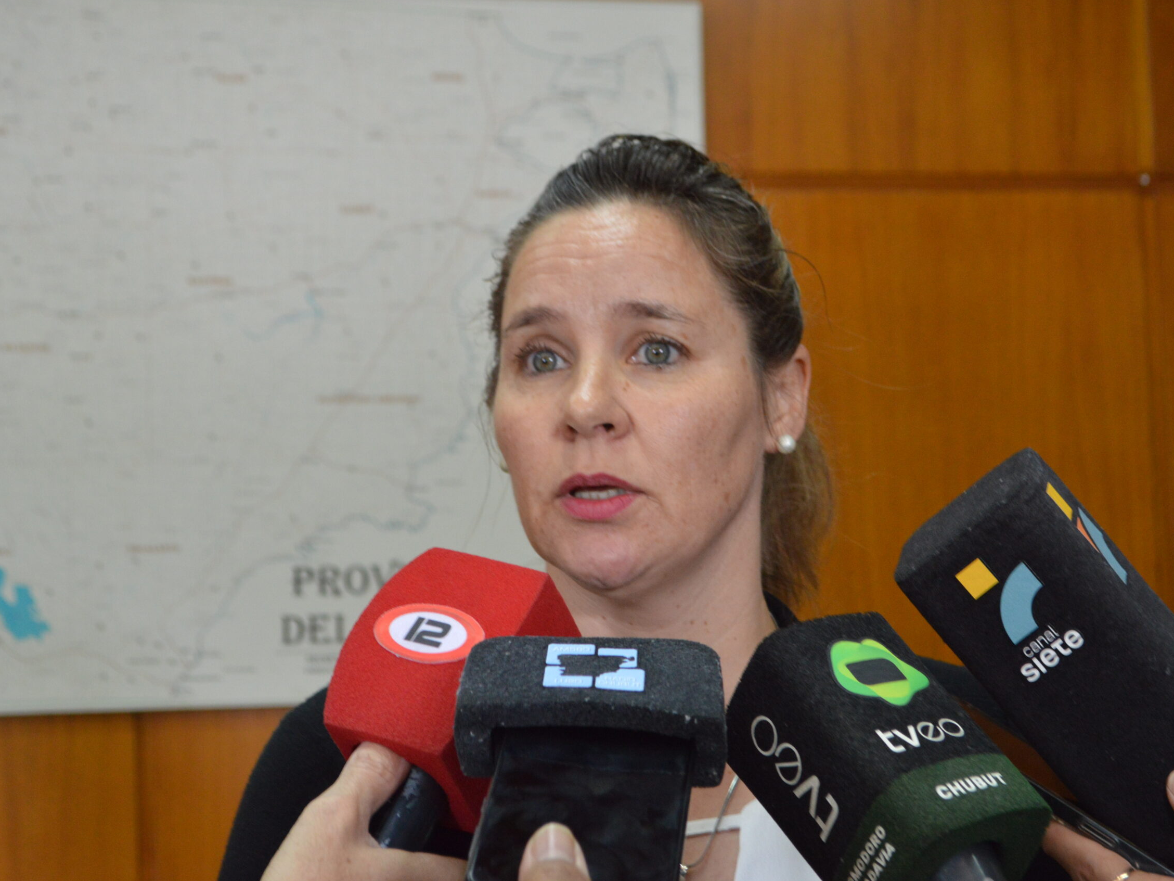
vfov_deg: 20.0
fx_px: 2494
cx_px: 648
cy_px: 439
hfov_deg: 26.5
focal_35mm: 74
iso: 800
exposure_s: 1/60
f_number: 5.3
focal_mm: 45
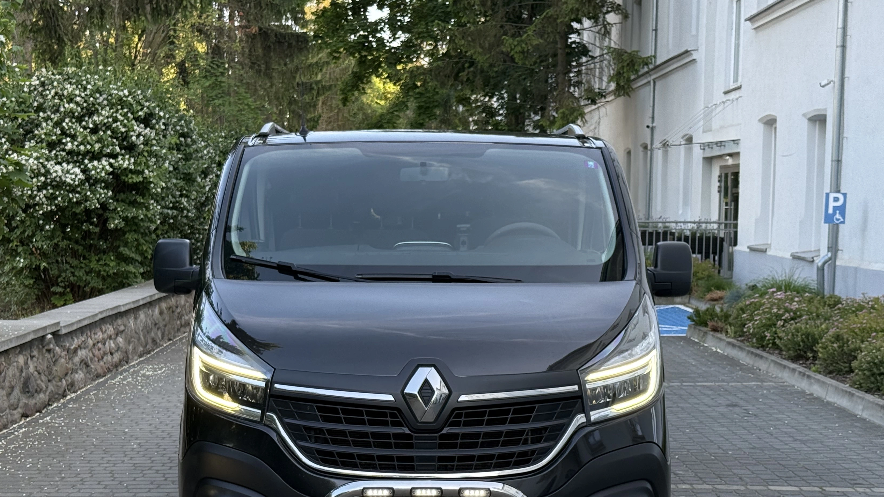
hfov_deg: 32.8
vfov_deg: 18.8
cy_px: 317
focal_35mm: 64
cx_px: 415
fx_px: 1500
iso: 80
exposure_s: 1/279
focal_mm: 6.76
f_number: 1.78
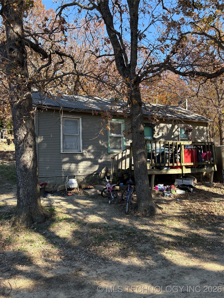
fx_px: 224
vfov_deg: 67.3
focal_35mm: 26
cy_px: 149
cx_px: 112
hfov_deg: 53.1
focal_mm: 5.96
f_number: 1.6
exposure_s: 1/561
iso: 50
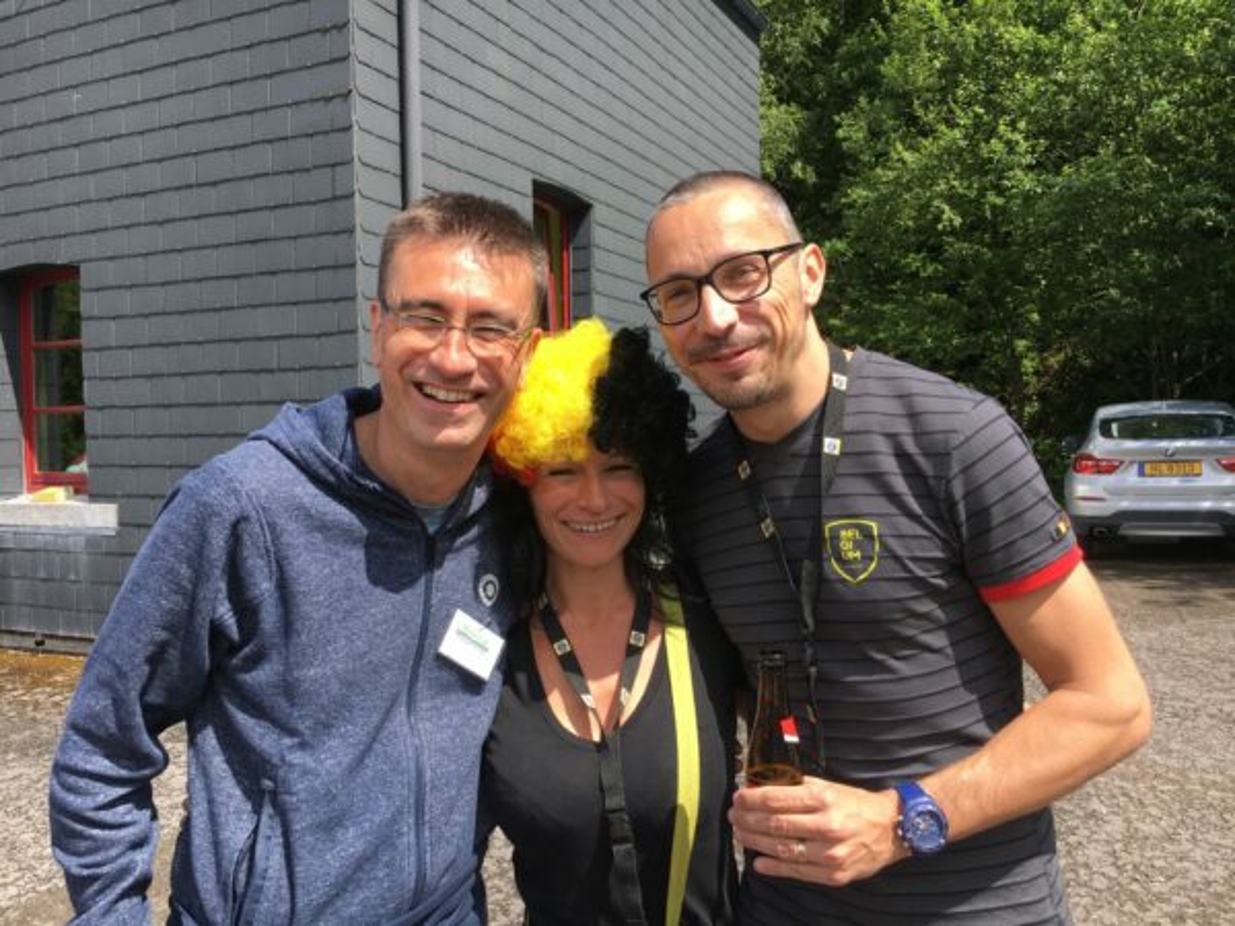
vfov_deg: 48.2
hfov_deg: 61.7
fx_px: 1035
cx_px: 618
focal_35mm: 29
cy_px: 463
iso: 25
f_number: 2.2
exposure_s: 1/836
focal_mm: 4.15
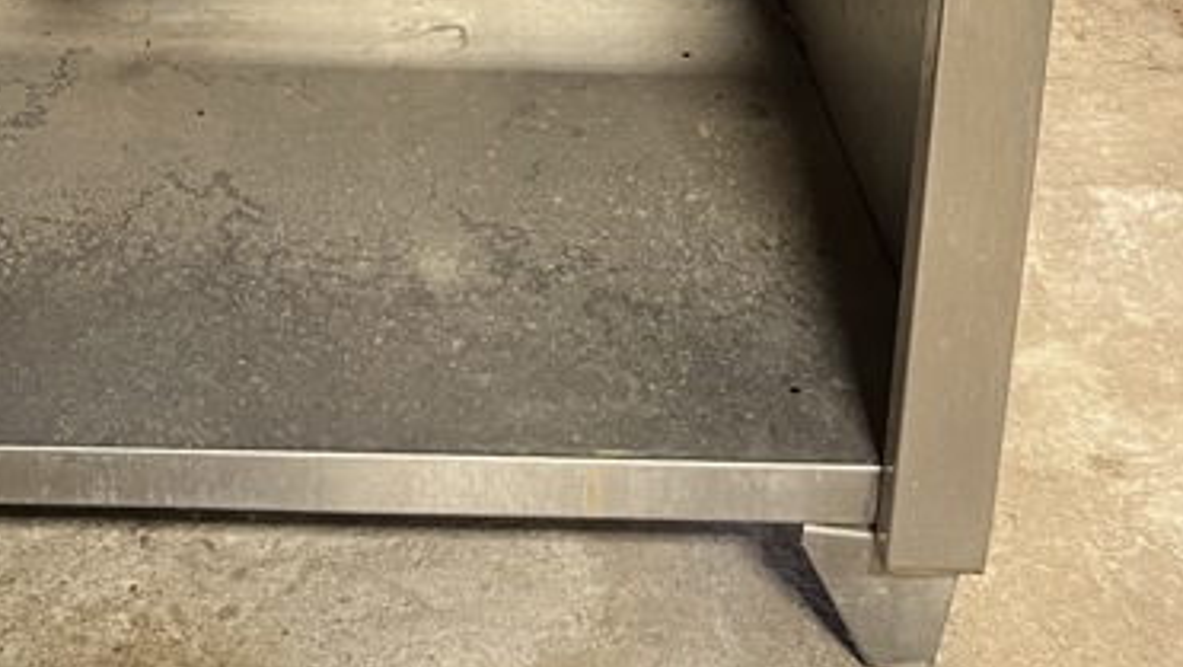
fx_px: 1946
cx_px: 335
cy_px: -608
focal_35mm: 62
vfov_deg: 15.9
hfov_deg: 33.3
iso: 320
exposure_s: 1/60
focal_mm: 5.1
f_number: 1.6
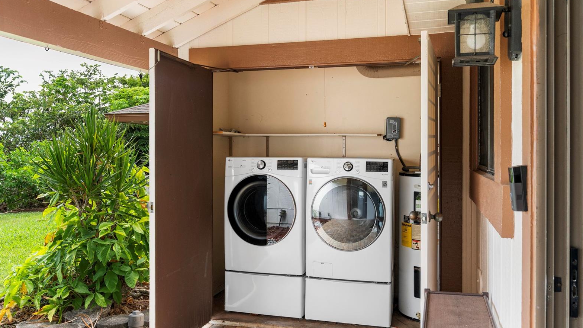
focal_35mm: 31
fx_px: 479
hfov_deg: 62.6
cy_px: 164
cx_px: 294
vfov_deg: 37.8
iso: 400
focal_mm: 29
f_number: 9
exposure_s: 1/50
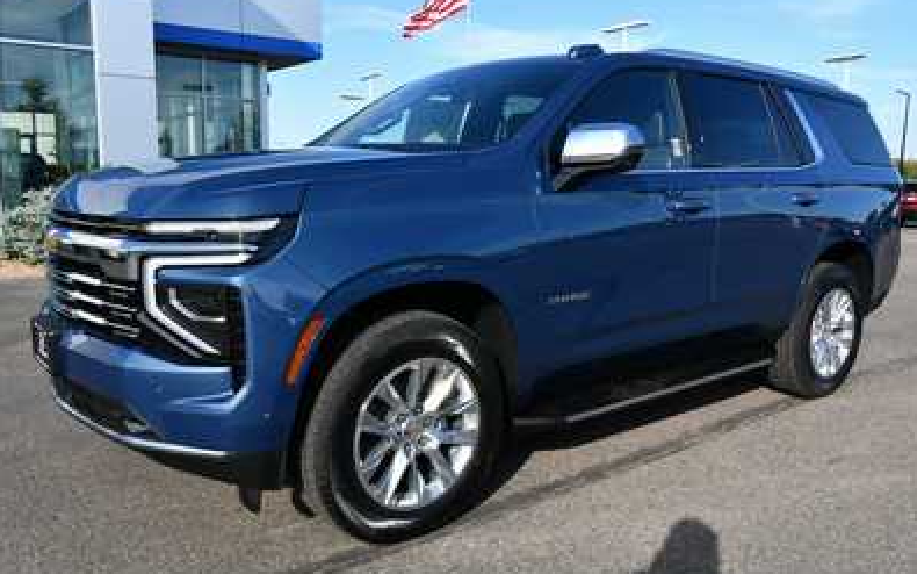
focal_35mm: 31
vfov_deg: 40.6
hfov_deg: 61.2
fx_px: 775
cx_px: 462
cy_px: 278
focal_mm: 20
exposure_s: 1/250
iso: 180
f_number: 8
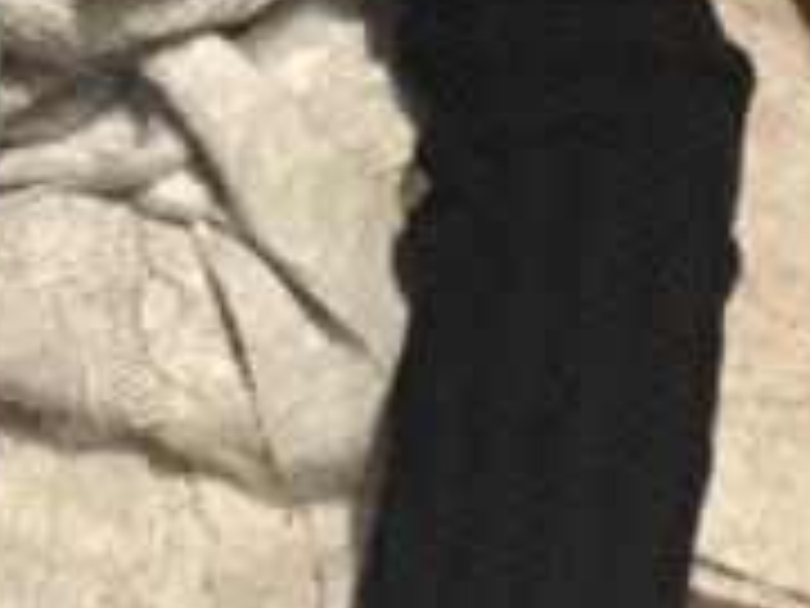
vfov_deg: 7.8
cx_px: -338
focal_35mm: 178
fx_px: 4165
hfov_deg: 10.8
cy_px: -754
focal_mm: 2.87
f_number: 2.2
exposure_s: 1/20
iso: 200
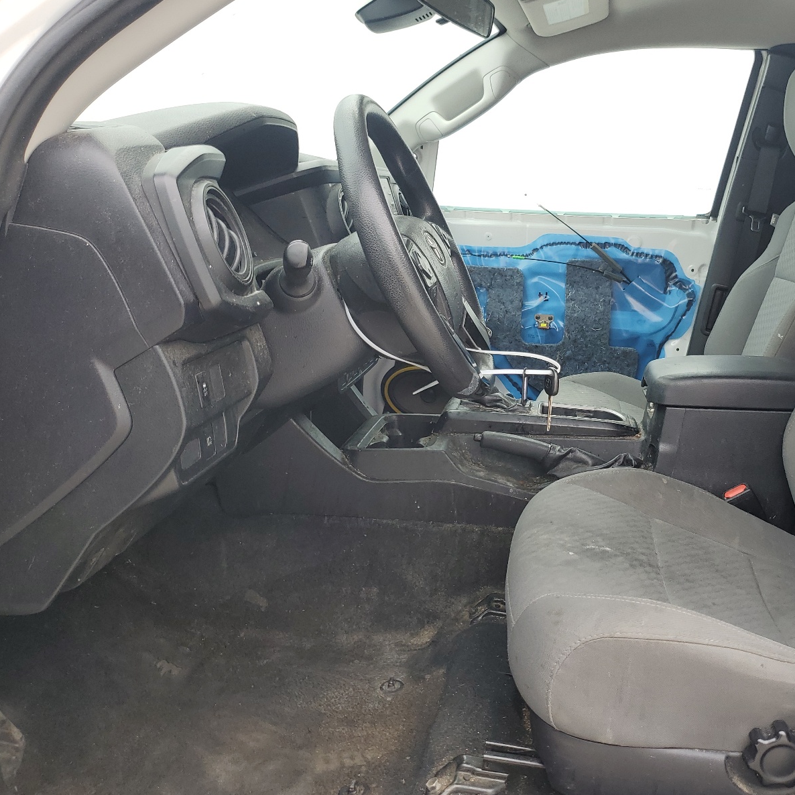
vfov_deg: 52.5
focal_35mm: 31
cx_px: 534
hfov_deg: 51.5
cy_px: 400
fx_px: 805
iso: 50
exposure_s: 1/263
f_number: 1.5
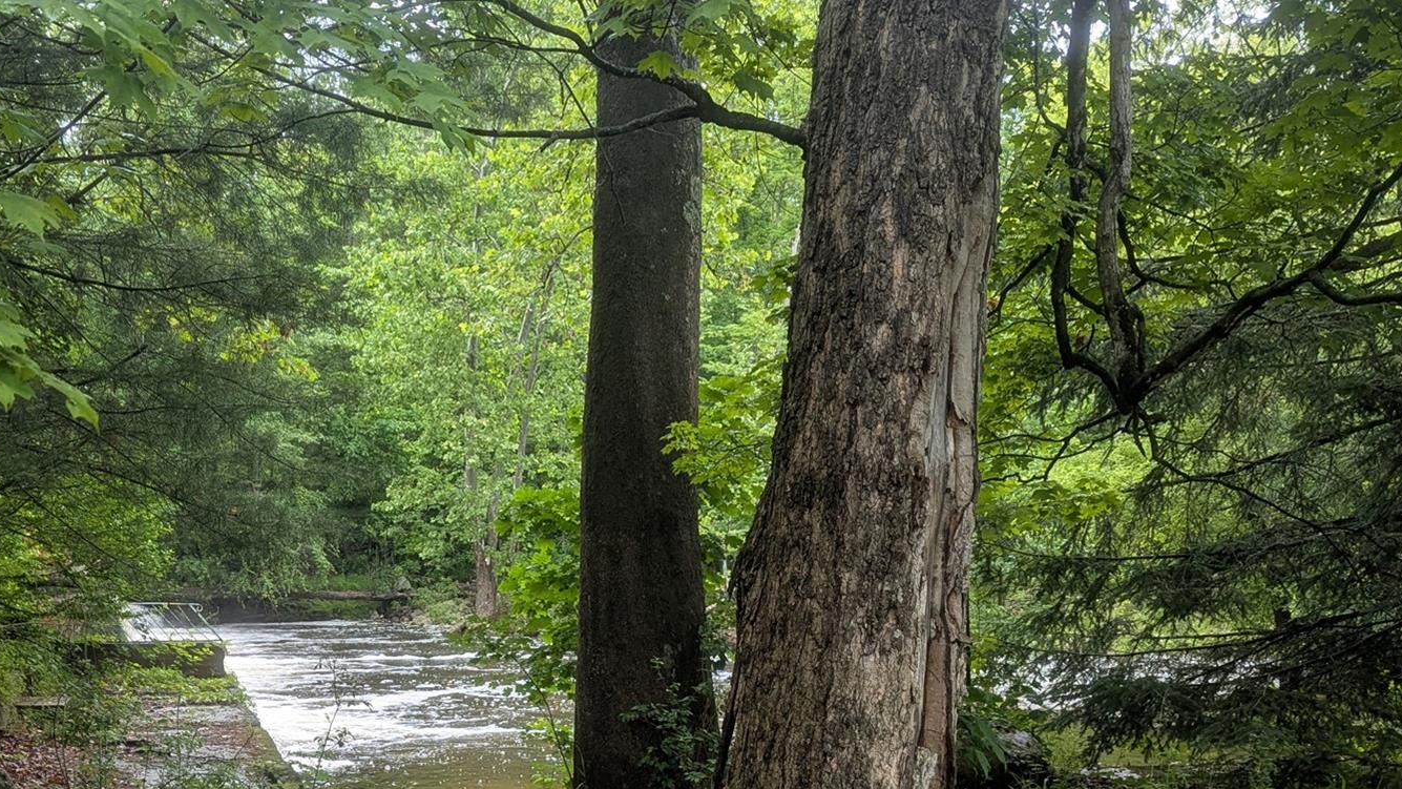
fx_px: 1487
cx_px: 522
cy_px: 672
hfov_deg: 50.0
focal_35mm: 40
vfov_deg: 28.8
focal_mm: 6.81
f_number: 1.85
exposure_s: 1/151
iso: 42
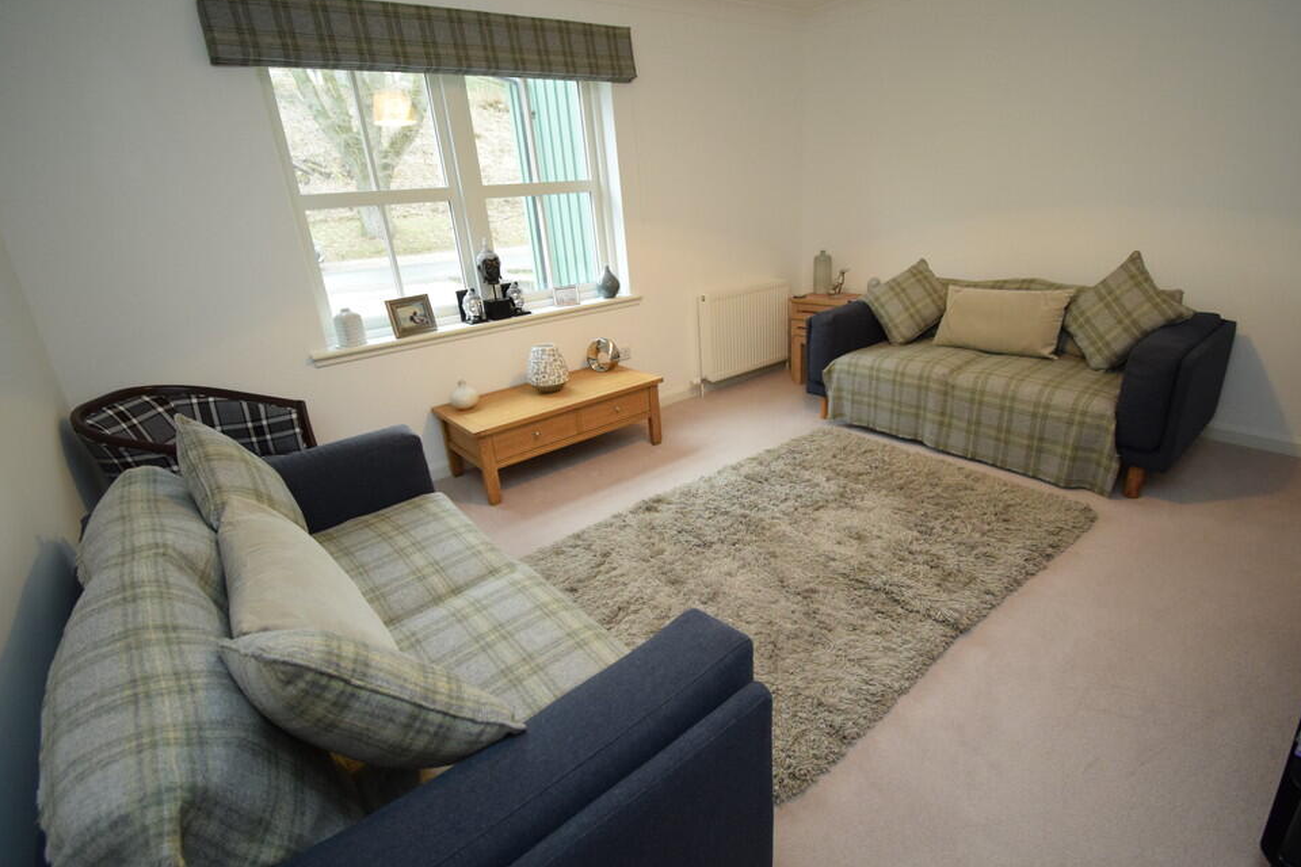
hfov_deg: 96.7
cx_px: 661
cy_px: 421
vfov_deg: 73.7
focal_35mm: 16
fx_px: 578
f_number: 4.5
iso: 2000
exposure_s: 1/60
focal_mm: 10
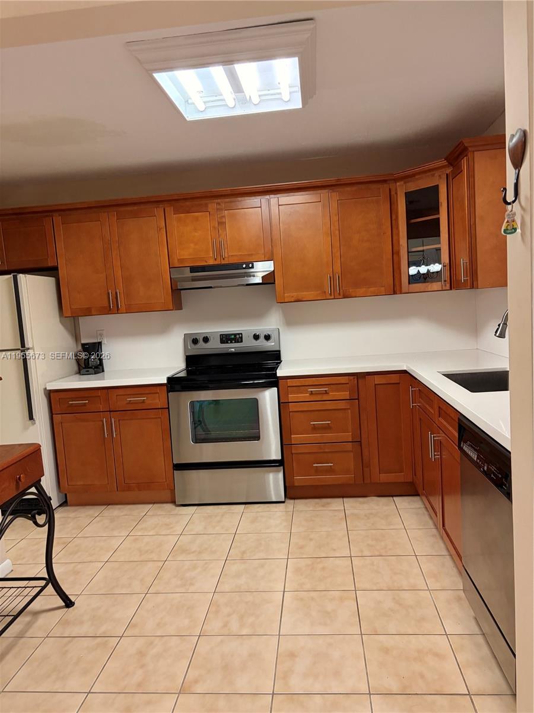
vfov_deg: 67.3
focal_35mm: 26
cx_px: 267
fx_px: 535
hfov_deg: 53.1
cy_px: 356
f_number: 1.6
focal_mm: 5.96
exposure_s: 1/60
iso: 200
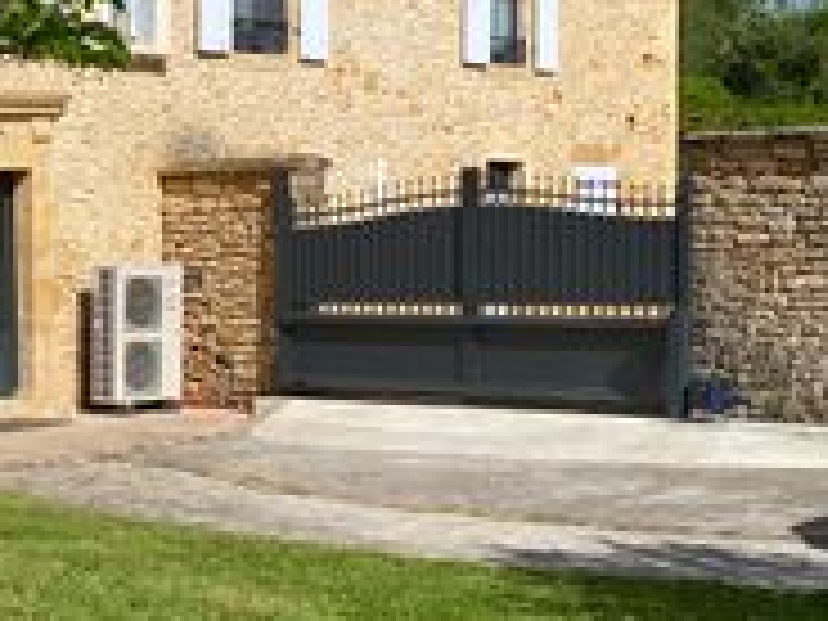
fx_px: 2033
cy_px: 356
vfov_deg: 17.4
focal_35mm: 85
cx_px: -32
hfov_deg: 22.0
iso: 32
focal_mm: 4.25
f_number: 1.8
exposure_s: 1/3984
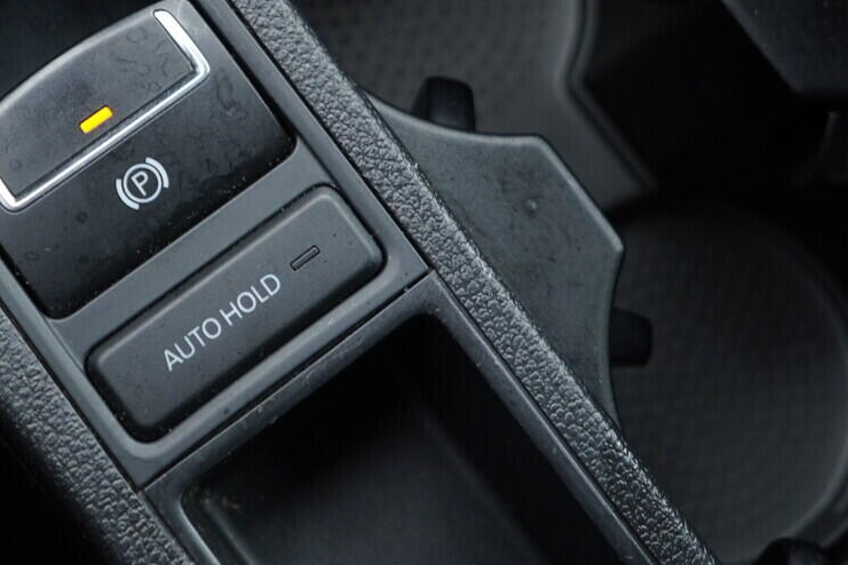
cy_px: 98
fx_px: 1649
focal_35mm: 70
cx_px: 255
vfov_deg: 19.2
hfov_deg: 28.6
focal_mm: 24
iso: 320
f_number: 2.8
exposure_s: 1/40
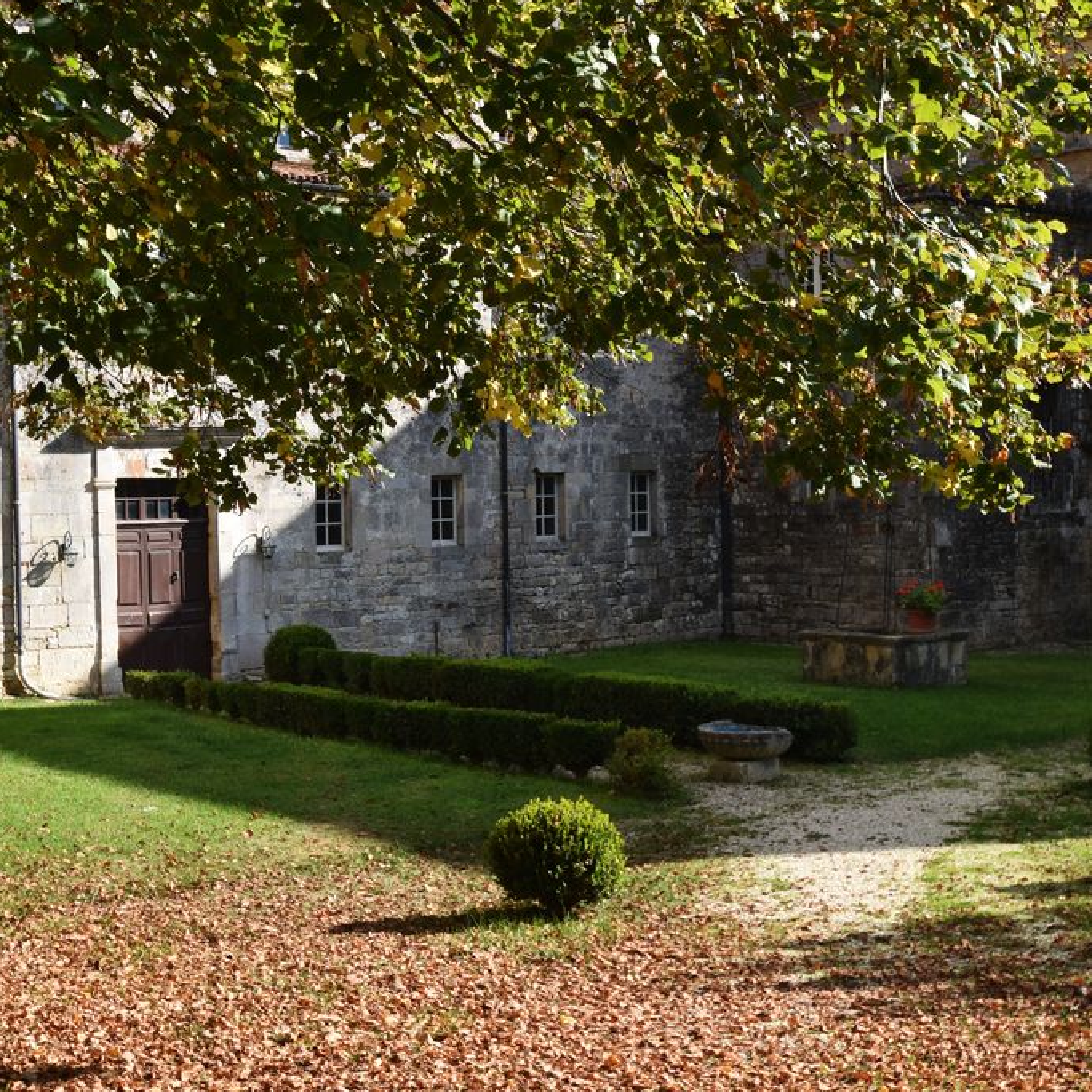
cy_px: 540
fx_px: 1677
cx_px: 504
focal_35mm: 47
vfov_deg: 36.1
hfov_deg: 36.0
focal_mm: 24
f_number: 8
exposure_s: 1/250
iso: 220
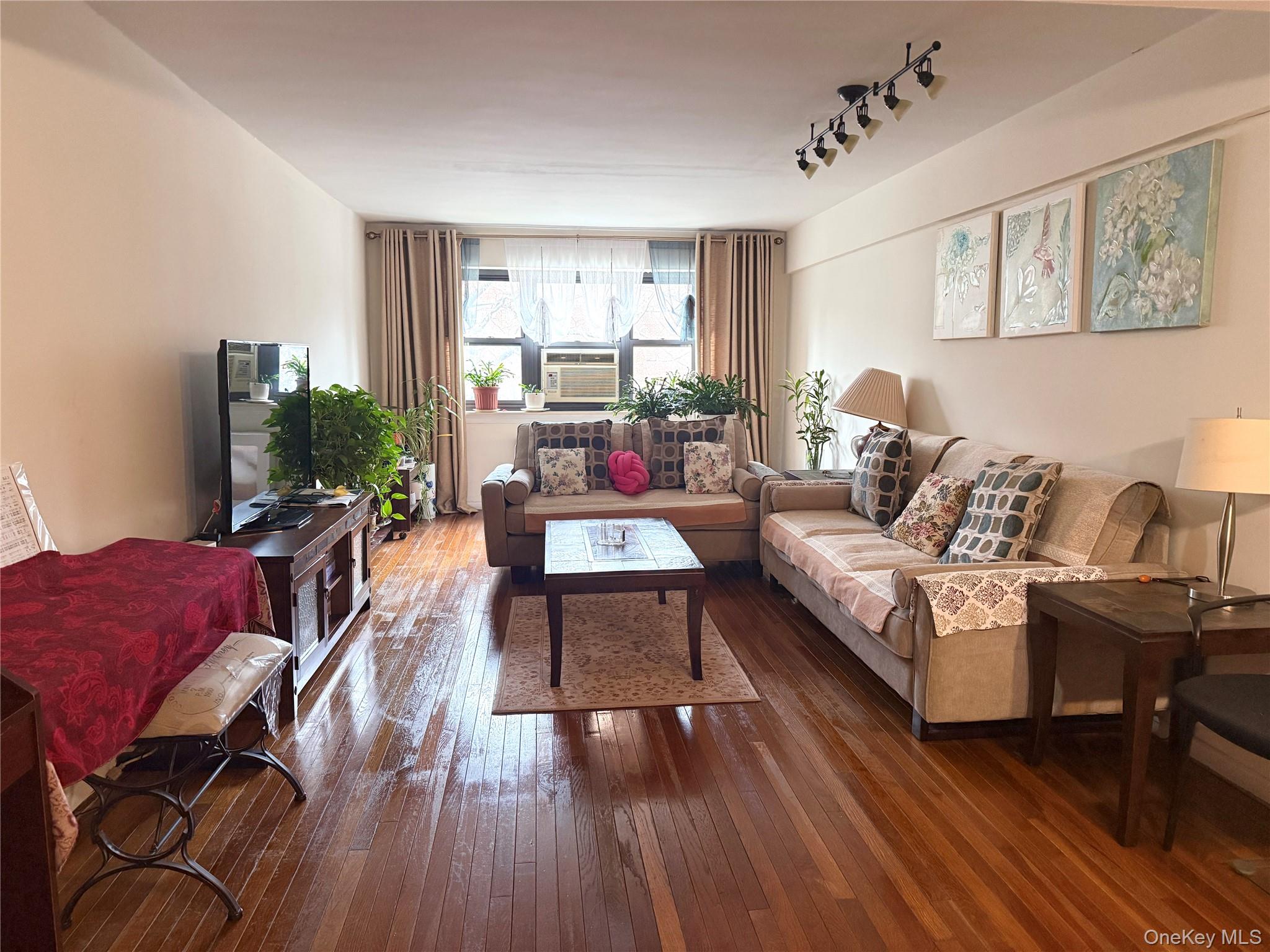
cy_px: 476
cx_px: 635
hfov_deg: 71.6
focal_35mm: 24
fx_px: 881
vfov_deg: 56.8
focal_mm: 6.76
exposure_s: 1/60
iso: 500
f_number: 1.78
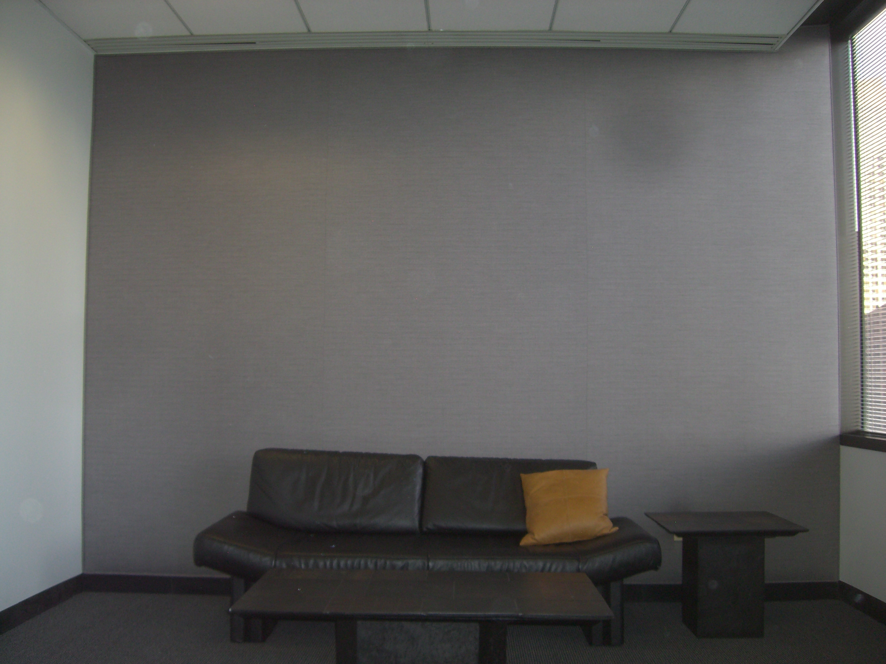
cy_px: 332
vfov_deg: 37.7
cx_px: 443
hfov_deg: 49.0
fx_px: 973
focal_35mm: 38
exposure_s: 1/80
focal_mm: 6.2
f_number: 2.7
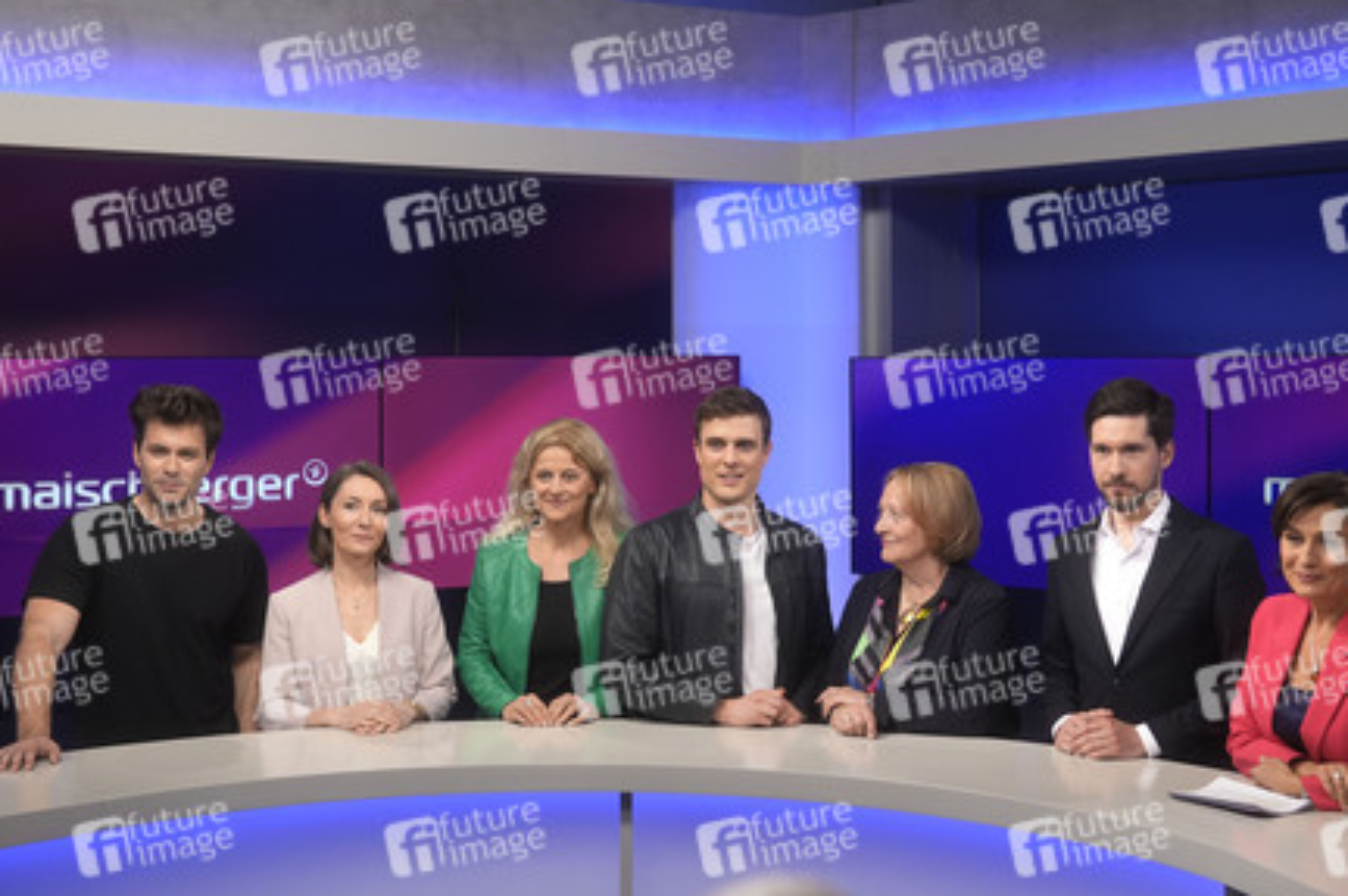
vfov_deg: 28.6
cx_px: 694
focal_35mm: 47
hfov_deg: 42.0
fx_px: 1758
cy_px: 450
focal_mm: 30
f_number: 2.2
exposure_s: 1/250
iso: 640
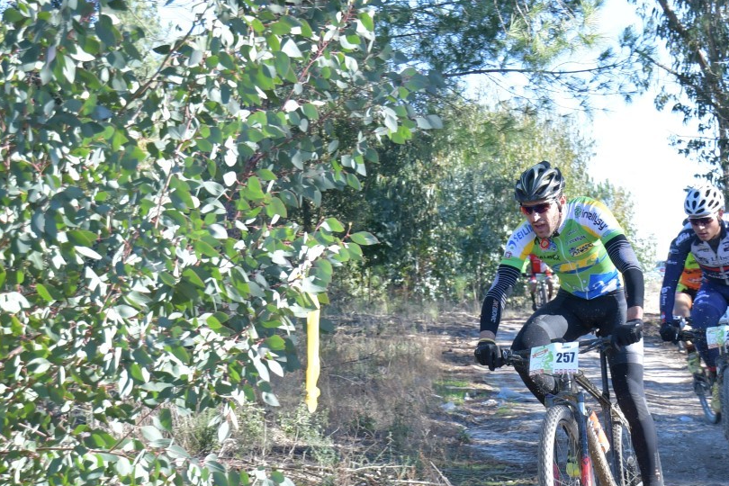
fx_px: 2308
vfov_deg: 12.0
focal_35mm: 114
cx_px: 475
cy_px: 362
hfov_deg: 17.9
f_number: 4.5
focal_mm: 38
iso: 400
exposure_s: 1/500
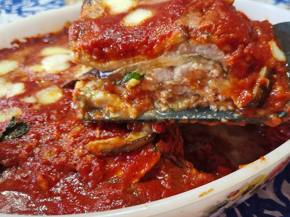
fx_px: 235
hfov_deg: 63.3
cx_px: 158
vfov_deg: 49.6
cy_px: 93
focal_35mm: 28
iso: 200
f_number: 1.8
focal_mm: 5.4
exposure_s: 1/100
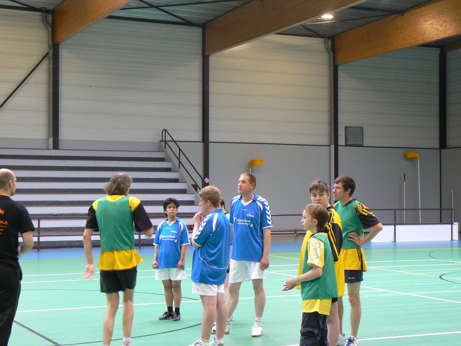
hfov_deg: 29.0
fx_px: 892
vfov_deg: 21.9
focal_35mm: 67
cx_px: 230
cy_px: 173
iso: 200
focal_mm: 11.2
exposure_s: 1/15
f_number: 3.2
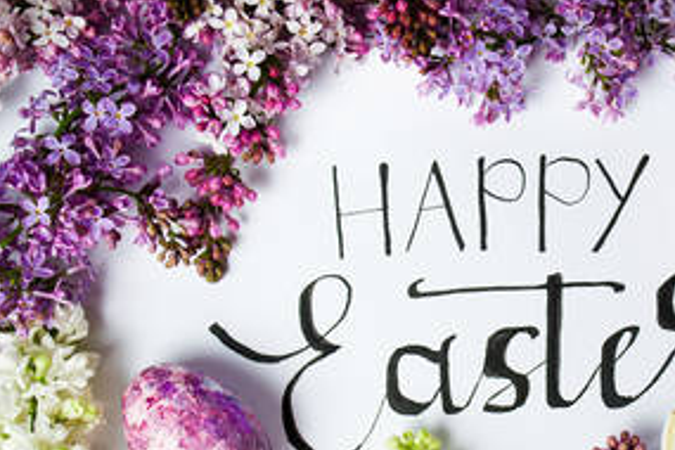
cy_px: 352
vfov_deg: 19.0
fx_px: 1331
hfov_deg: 28.0
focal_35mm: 71
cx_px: 509
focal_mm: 30
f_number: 6.3
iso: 200
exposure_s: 1/200
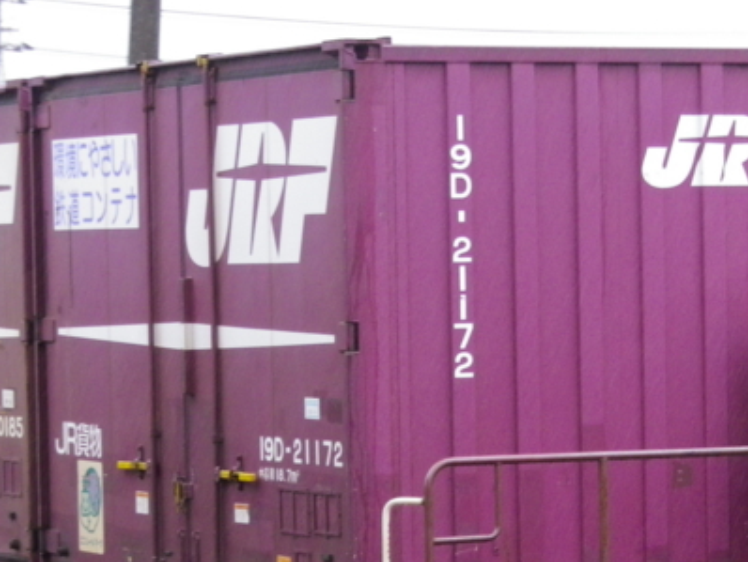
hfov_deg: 9.7
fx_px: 4389
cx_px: 611
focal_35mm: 203
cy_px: 462
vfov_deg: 7.3
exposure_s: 1/80
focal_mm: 17.9
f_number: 5.3
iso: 250
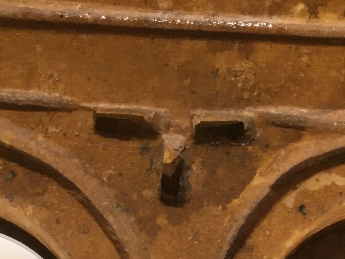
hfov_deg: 17.2
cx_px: 236
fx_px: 1136
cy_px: 330
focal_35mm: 114
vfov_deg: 12.6
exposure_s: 1/33
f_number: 2.2
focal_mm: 4.15
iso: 200
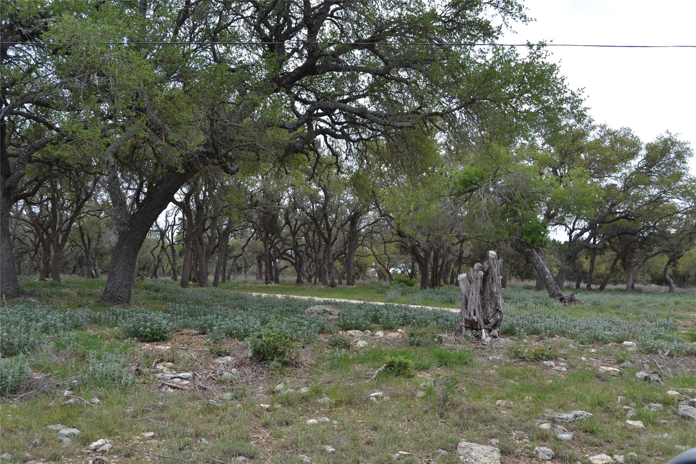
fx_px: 696
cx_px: 348
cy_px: 232
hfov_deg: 53.1
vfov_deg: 36.9
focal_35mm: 36
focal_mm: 24
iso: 100
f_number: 7.1
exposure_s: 1/200
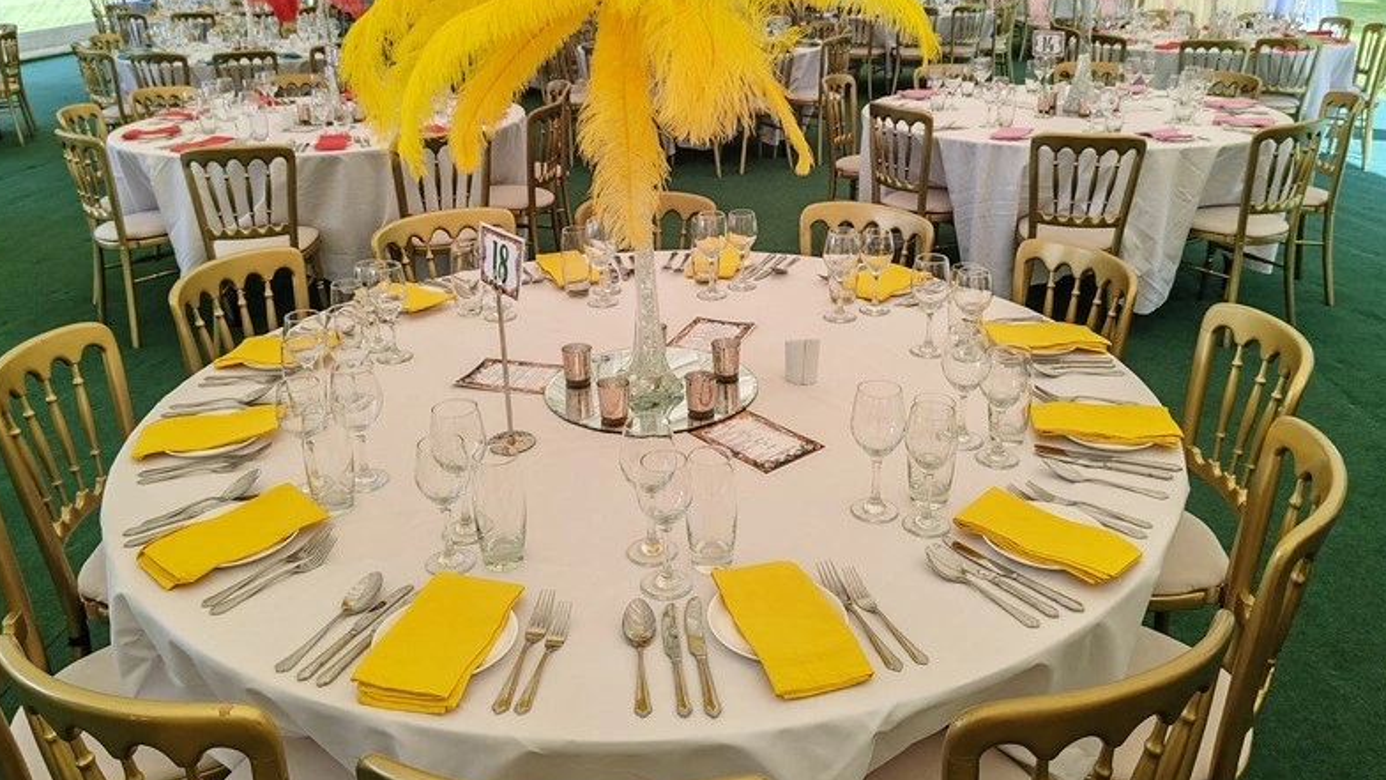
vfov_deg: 38.6
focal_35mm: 30
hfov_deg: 64.3
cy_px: 281
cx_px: 684
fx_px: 1103
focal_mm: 6.12
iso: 50
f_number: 1.9
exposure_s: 1/150
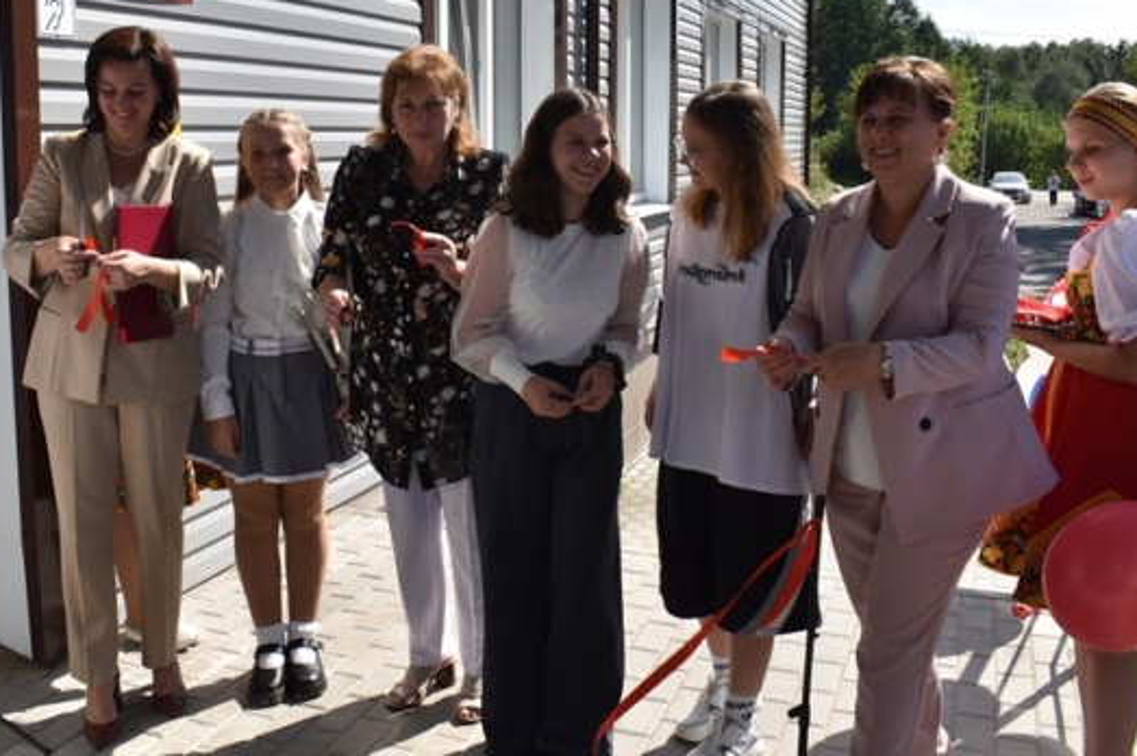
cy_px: 339
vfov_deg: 42.2
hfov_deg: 60.3
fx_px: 978
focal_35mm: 31
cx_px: 591
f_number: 11
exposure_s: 1/200
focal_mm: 18
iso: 100
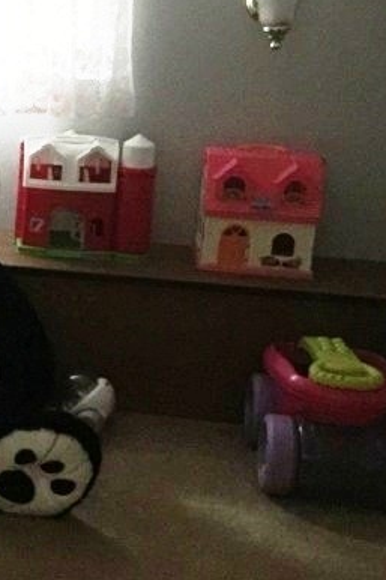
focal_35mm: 80
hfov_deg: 15.6
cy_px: 198
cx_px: -210
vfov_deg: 25.3
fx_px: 1288
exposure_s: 1/4
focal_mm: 4.15
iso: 250
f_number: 2.2
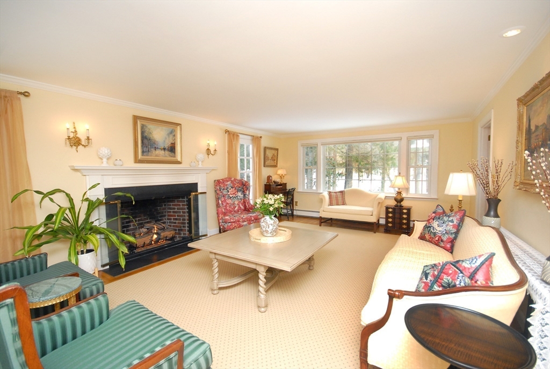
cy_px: 184
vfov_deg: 77.5
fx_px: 229
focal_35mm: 15
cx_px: 275
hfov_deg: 100.3
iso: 640
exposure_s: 1/60
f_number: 5
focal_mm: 10
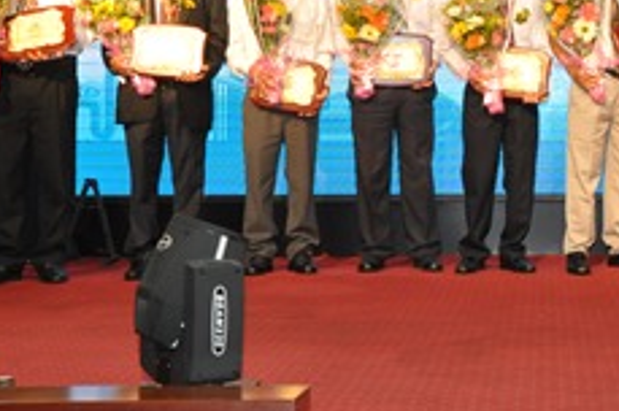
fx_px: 1688
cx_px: 741
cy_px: 64
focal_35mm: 98
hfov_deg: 19.6
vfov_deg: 13.8
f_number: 5.6
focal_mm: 25
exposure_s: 1/80
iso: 800
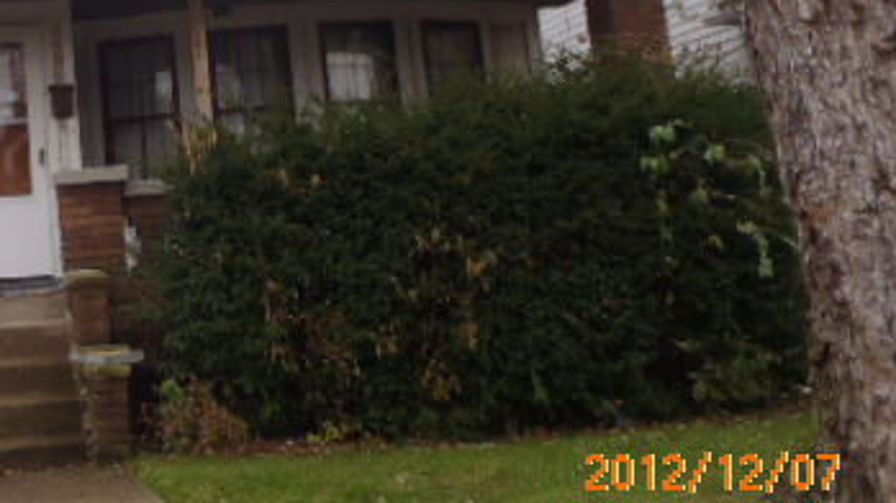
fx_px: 1330
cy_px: -10
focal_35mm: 56
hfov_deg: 35.4
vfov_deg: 20.7
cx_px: 121
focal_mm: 5
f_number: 3.9
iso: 80
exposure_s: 1/60
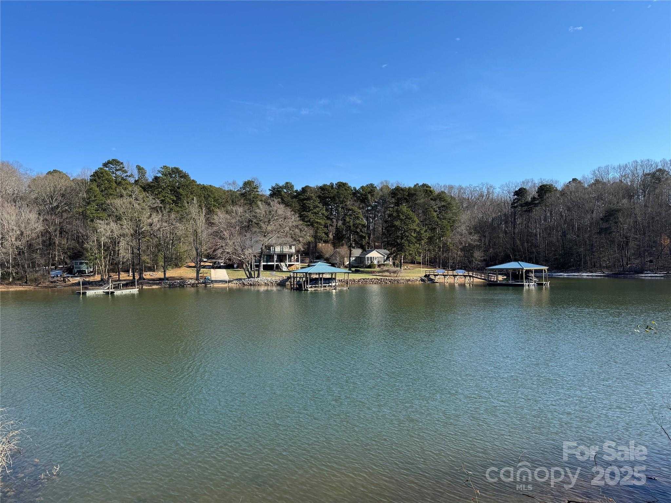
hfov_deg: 71.6
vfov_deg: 56.8
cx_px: 336
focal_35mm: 24
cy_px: 252
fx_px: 465
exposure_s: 1/3096
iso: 80
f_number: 1.78
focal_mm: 6.76
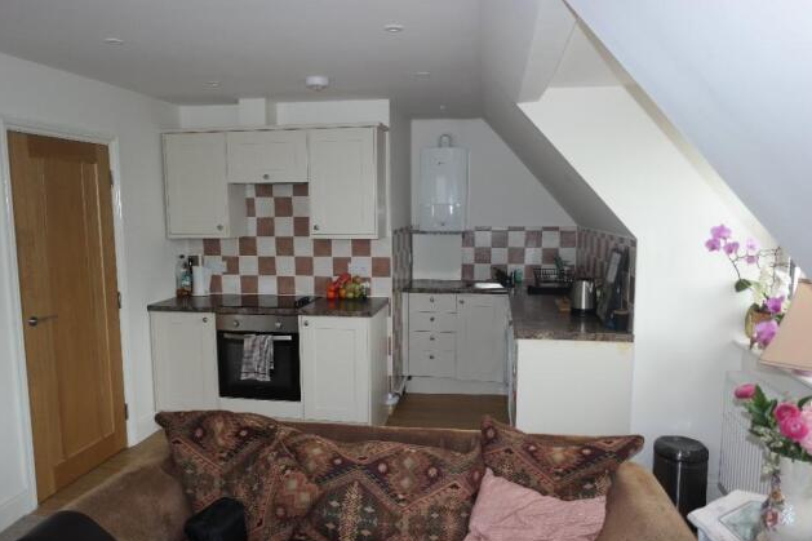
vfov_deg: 51.2
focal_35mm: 25
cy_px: 281
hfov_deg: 71.5
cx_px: 398
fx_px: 564
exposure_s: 1/50
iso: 200
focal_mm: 16
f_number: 2.4
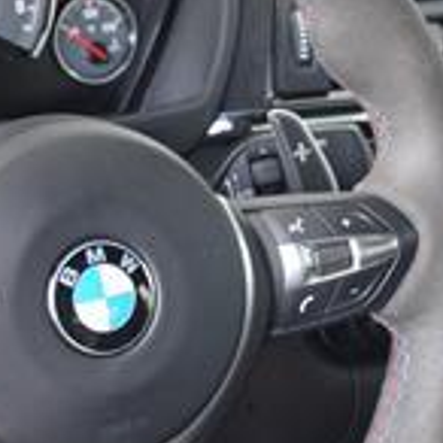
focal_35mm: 181
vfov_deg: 9.6
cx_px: 252
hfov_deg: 9.7
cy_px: 411
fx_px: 2621
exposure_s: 1/60
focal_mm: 26
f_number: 4
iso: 500
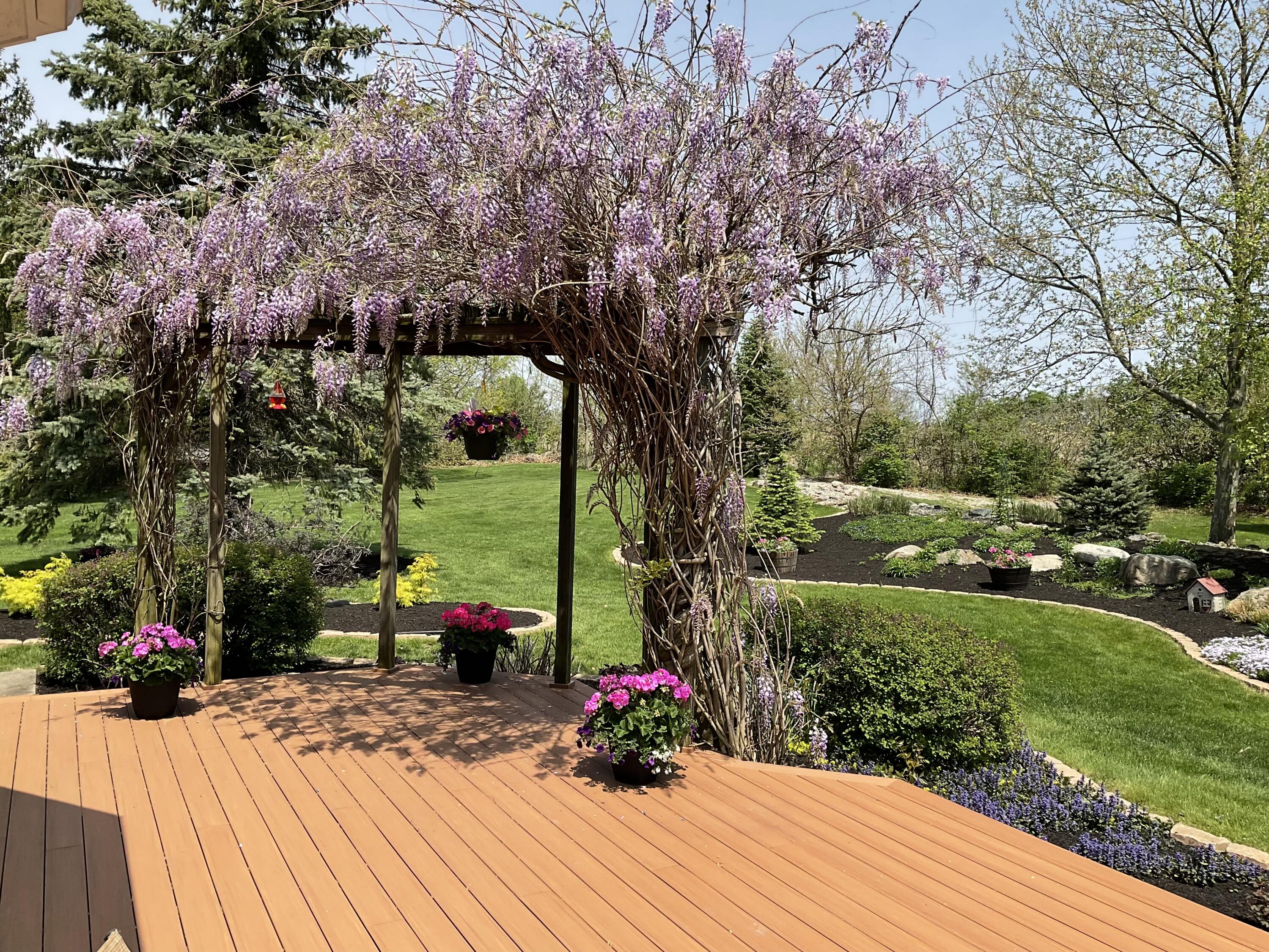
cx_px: 634
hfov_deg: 61.7
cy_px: 476
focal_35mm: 29
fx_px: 1063
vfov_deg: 48.2
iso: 16
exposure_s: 1/1311
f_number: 1.8
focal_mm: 3
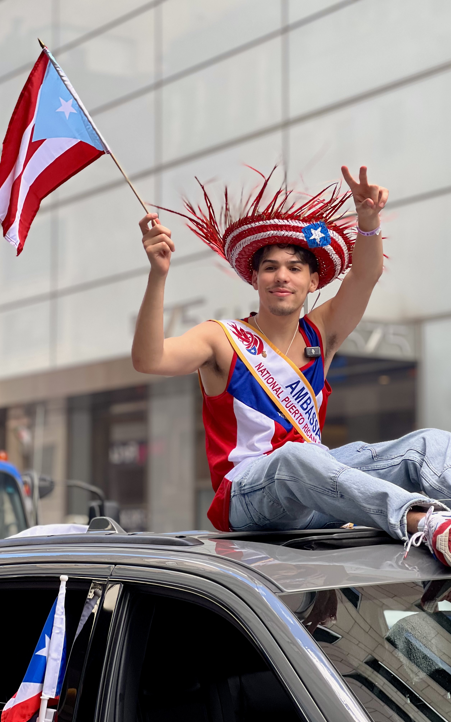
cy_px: 361
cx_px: 243
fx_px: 1613
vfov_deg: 25.2
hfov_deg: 15.9
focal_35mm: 82
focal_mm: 9
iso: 64
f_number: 2.8
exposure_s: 1/120
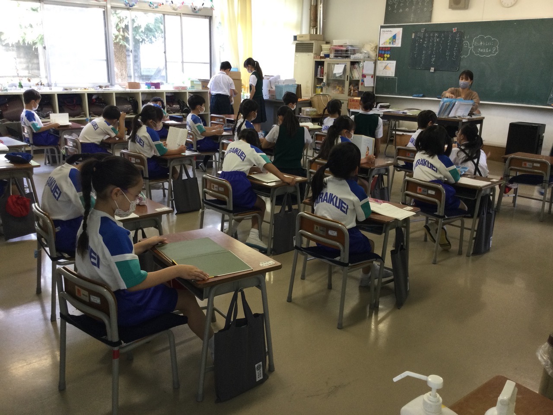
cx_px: 276
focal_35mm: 31
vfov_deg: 45.4
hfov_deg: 58.4
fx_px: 495
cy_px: 208
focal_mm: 3.3
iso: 50
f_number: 2.4
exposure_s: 1/30
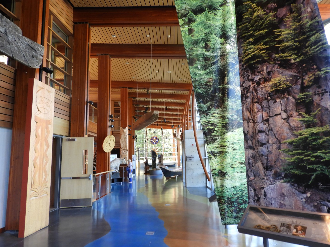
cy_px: 124
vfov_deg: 56.8
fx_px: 229
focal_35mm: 24
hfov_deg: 71.6
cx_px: 165
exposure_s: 1/30
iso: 220
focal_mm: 4.3
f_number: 3.3
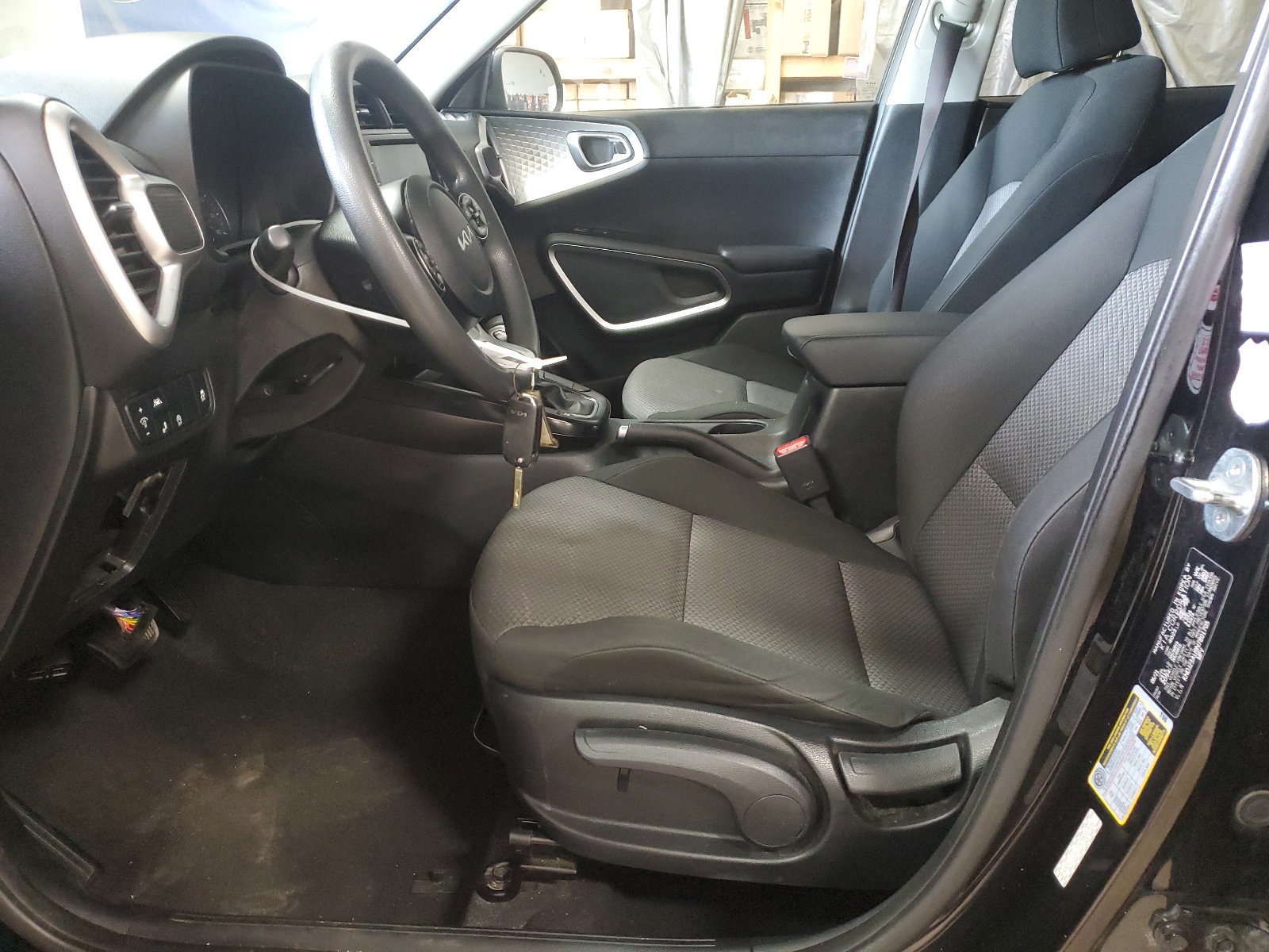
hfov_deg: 67.3
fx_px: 953
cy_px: 476
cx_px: 634
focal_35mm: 26
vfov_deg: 53.1
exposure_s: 1/60.2
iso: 361
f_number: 1.5
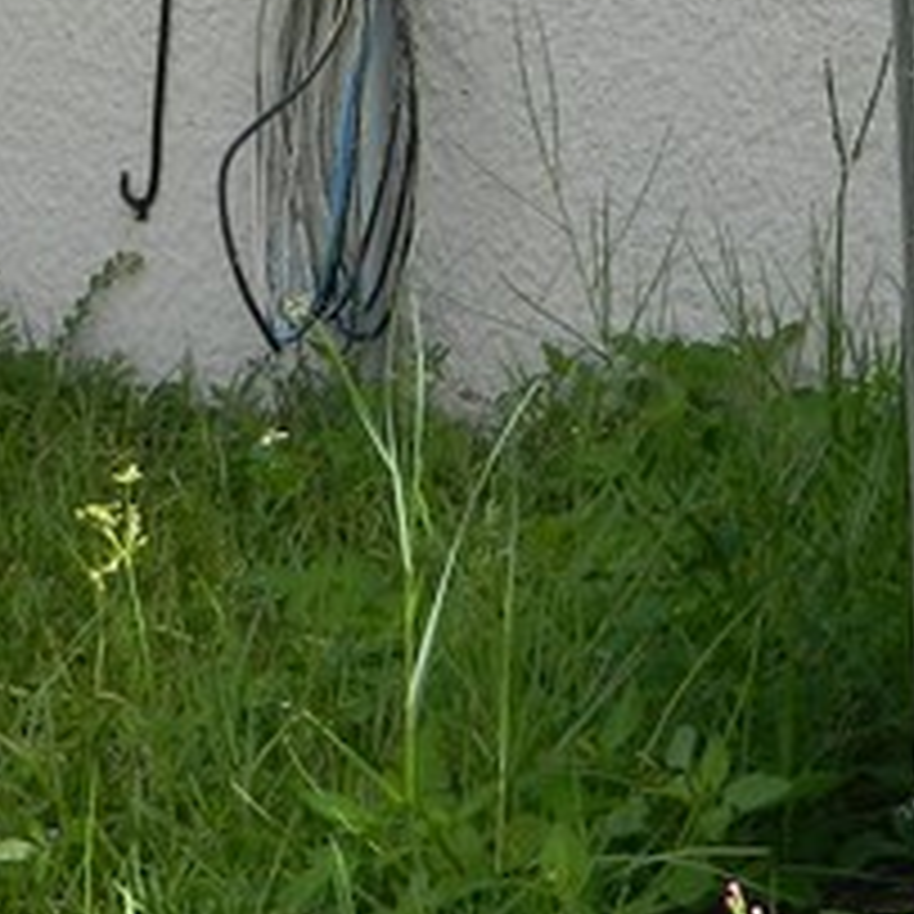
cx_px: 684
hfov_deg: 8.3
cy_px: -504
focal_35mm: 210
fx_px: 6273
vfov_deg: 8.1
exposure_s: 1/500
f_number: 3.6
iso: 80
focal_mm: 8.4
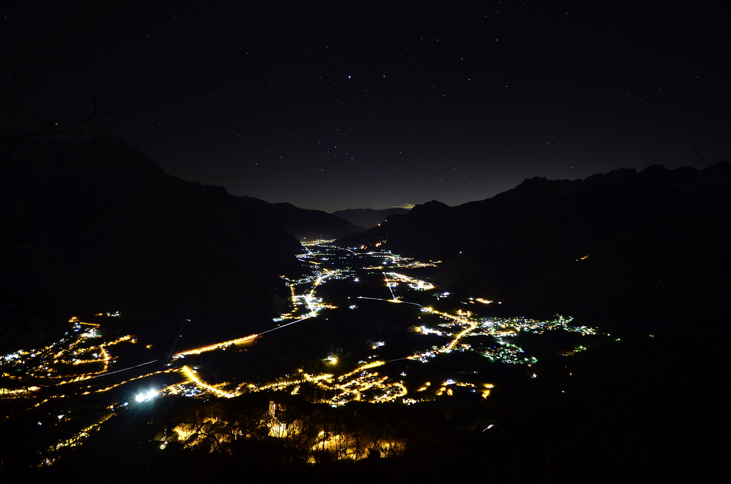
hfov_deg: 100.5
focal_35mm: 15
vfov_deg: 77.1
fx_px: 304
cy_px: 242
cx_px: 366
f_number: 4
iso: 500
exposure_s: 30
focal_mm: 10
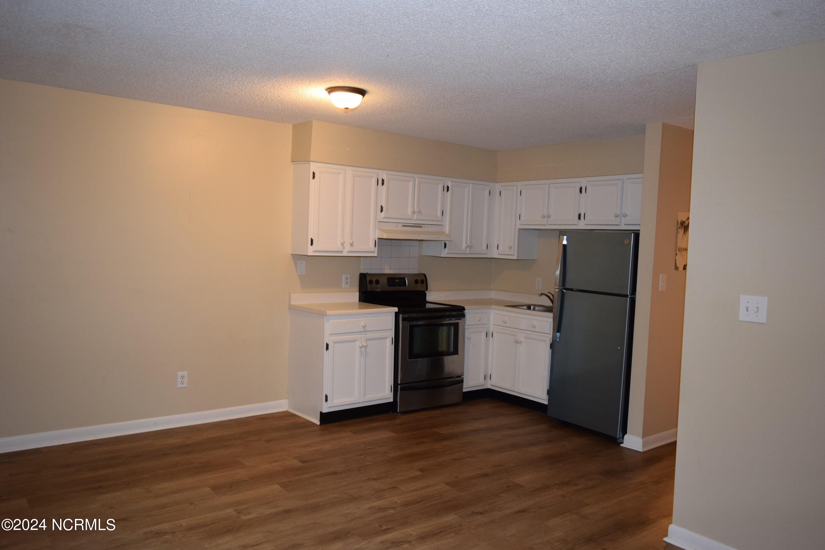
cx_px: 412
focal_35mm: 27
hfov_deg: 67.4
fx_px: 619
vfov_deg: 47.9
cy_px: 275
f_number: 3.5
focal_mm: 18
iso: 900
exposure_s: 1/60
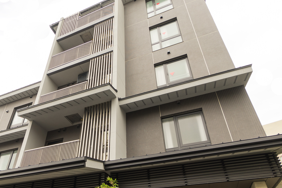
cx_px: 113
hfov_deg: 70.8
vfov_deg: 50.0
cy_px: 130
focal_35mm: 25
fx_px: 196
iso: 100
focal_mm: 10
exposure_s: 1/60
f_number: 4.5
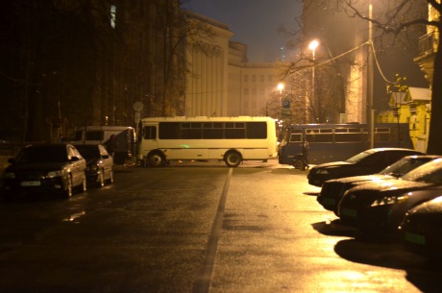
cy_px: 146
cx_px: 221
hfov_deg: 27.0
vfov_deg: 18.1
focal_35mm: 75
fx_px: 919
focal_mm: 50
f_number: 2.2
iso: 1250
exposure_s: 1/60
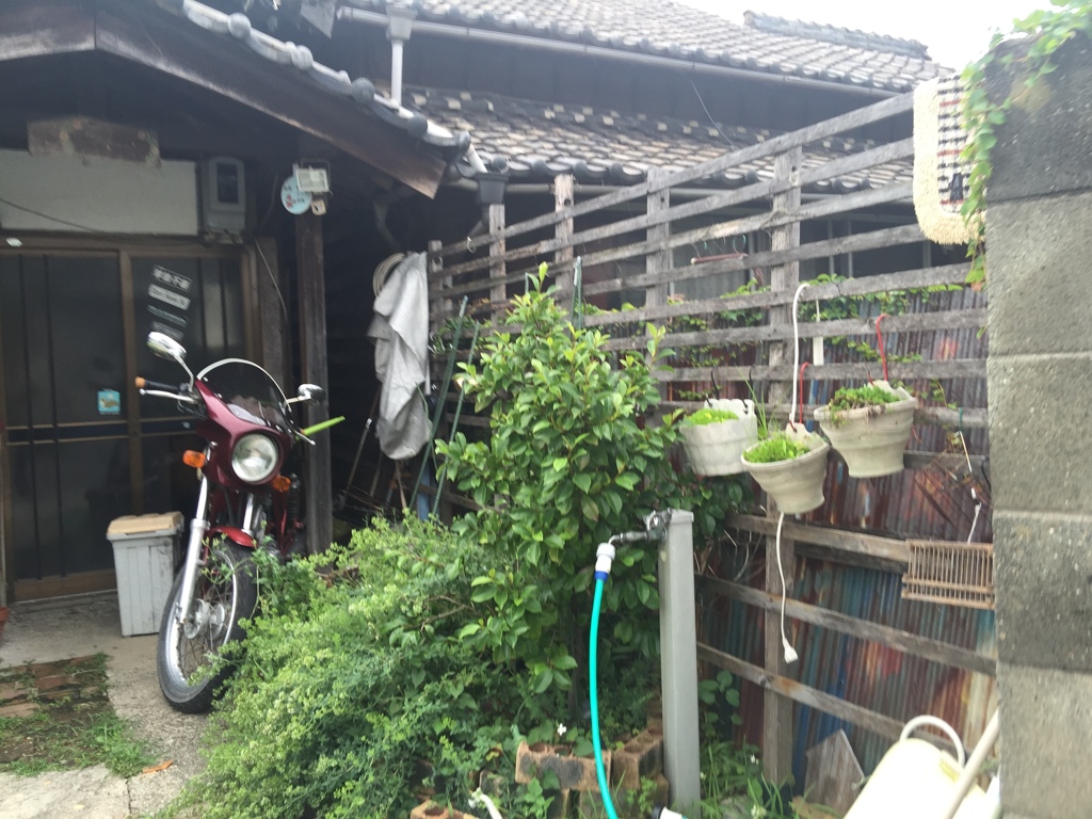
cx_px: 546
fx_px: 915
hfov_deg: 61.7
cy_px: 410
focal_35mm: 29
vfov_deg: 48.2
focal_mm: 4.15
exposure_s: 1/60
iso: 32
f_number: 2.2
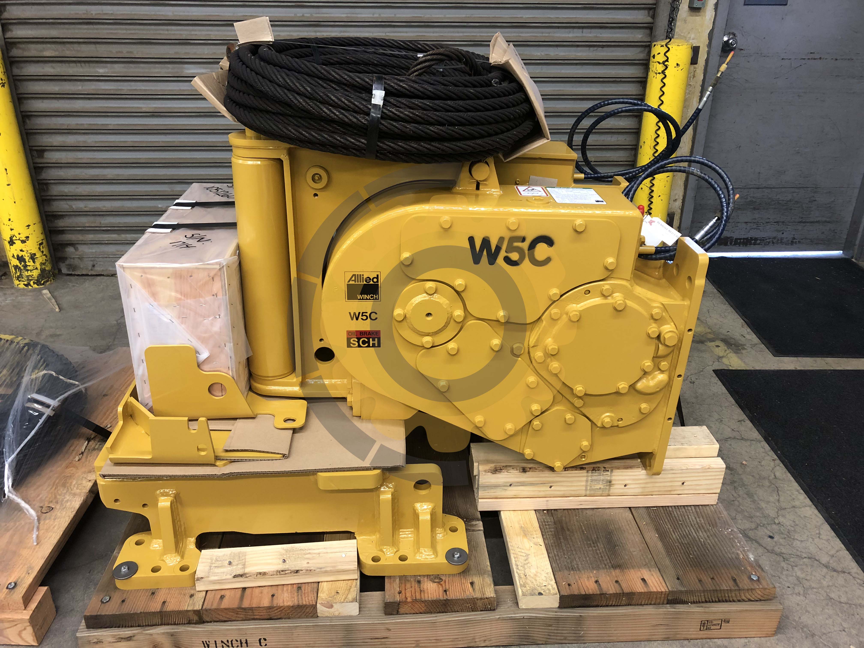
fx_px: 699
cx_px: 432
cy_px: 324
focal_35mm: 28
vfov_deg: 49.7
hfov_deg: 63.4
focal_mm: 3.99
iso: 40
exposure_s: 1/15
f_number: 1.8
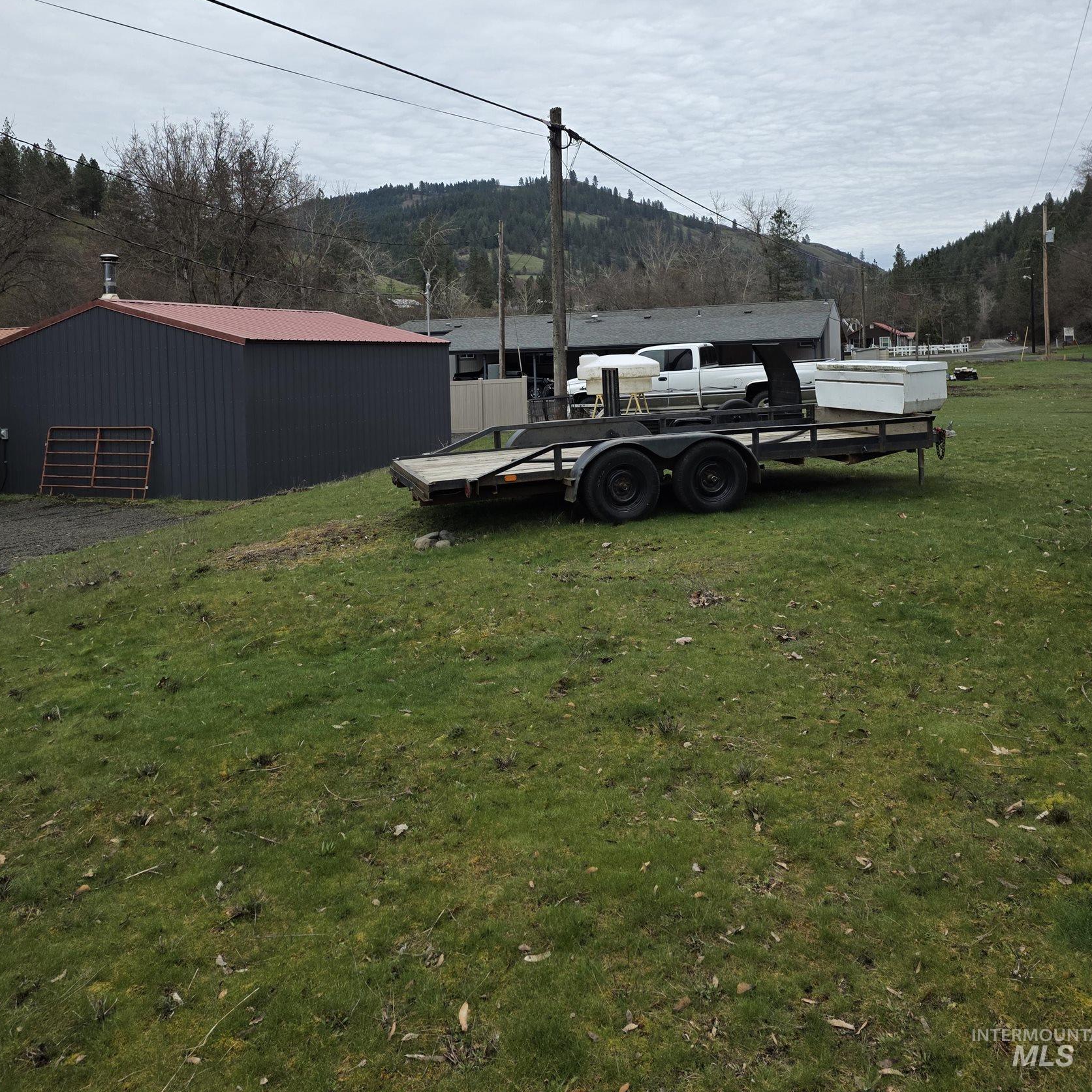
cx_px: 559
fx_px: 999
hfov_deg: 57.3
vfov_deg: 55.9
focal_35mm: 28
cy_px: 351
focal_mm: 6.3
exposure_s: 1/3009
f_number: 1.7
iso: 80
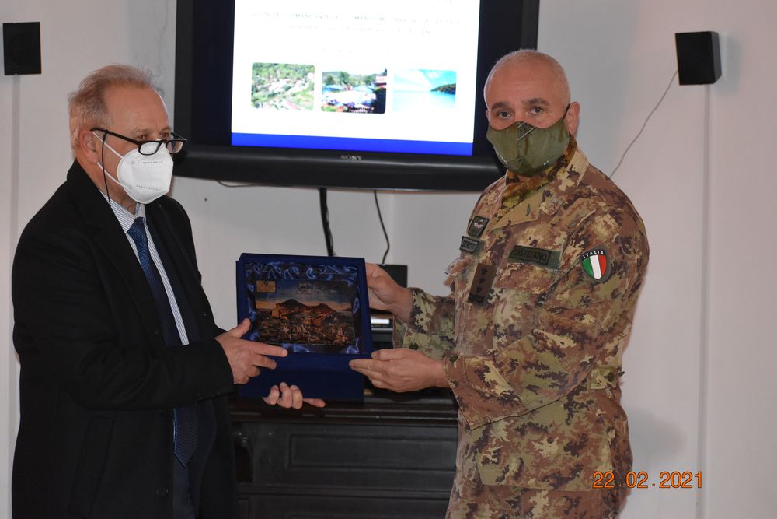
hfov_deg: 19.5
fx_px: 2266
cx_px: 388
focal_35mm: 105
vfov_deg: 13.0
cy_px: 260
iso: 2200
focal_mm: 70
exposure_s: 1/60
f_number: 4.5
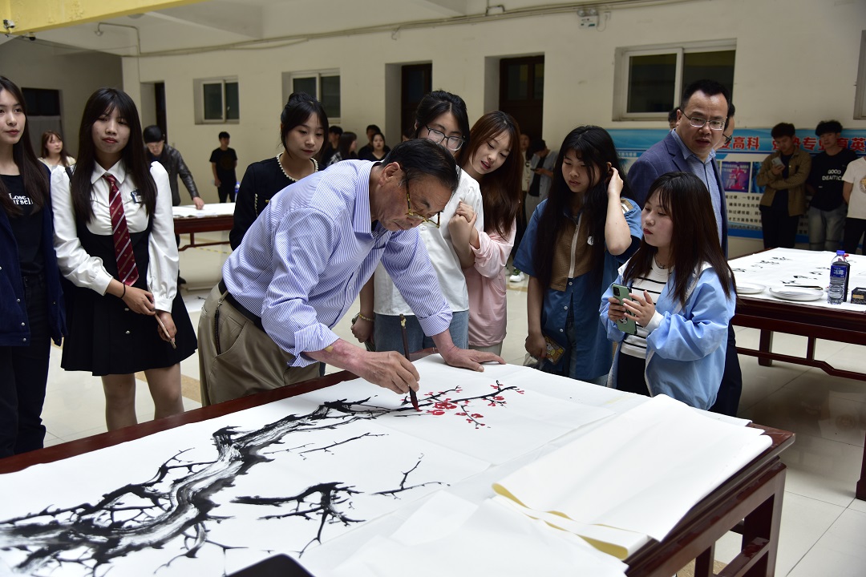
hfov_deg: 58.7
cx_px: 433
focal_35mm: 32
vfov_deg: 41.1
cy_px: 288
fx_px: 770
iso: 280
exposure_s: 1/320
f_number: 4
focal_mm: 32
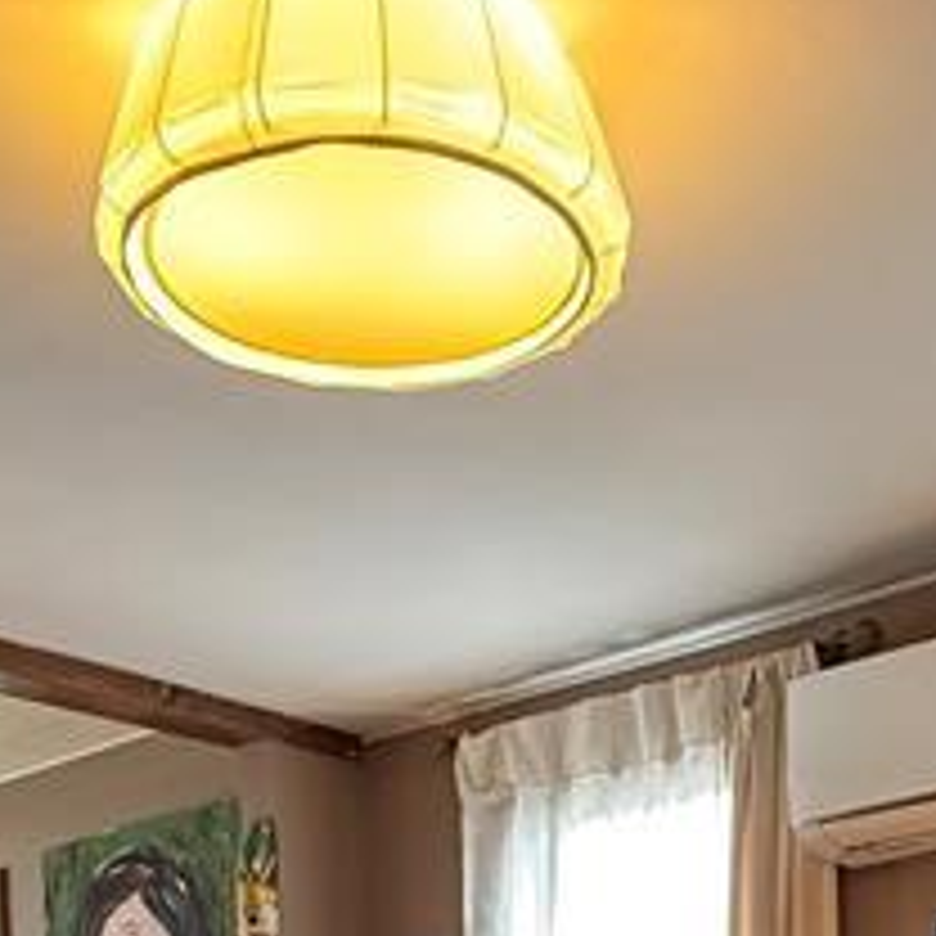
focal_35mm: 61
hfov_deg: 28.0
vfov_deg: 22.8
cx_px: 608
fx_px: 1866
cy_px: 1408
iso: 640
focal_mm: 2.22
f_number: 2.2
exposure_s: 1/60
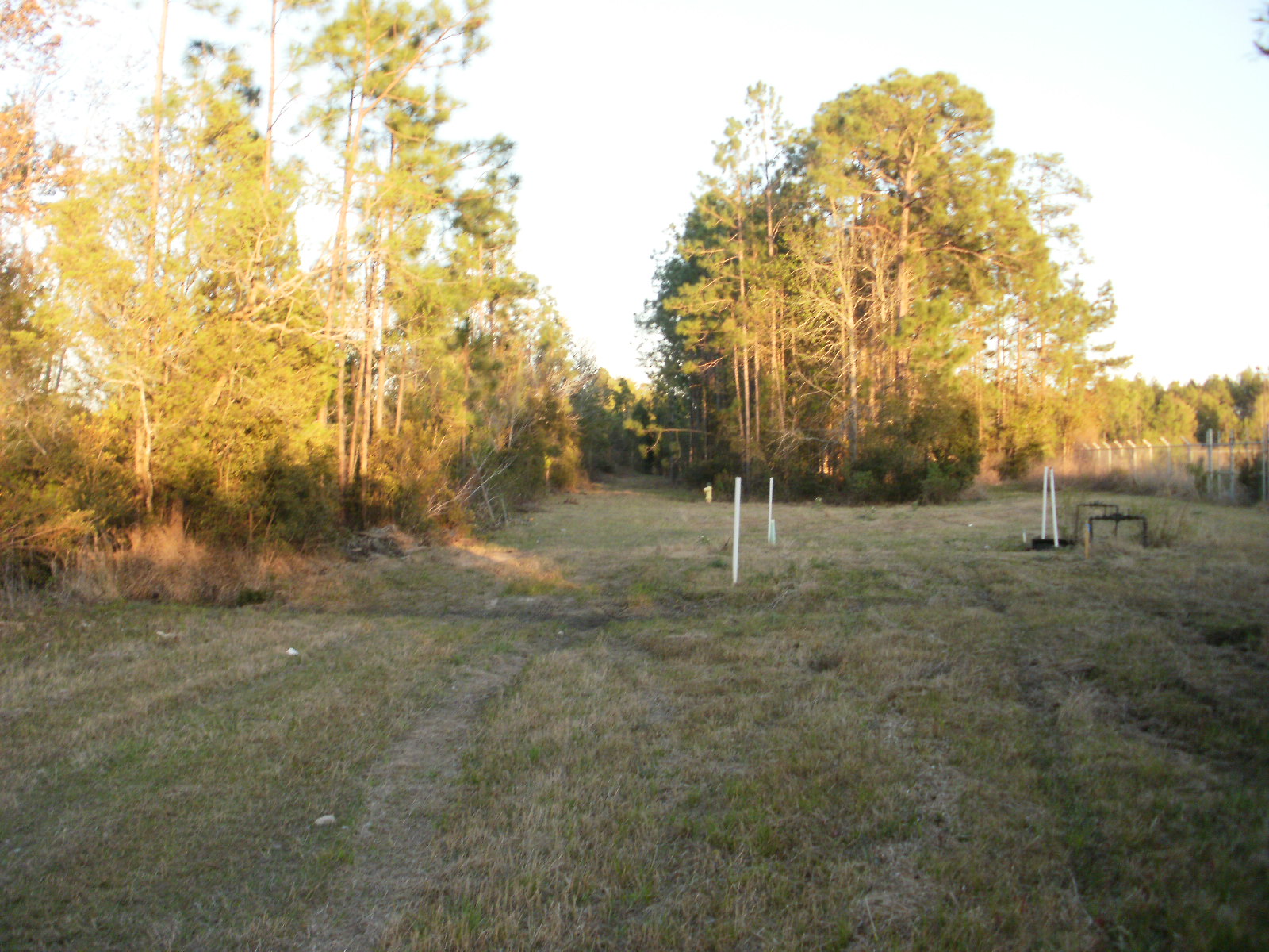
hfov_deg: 51.4
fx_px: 1320
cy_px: 476
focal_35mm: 36
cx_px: 634
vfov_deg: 39.7
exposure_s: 1/125
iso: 100
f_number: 3.5
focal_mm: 6.3
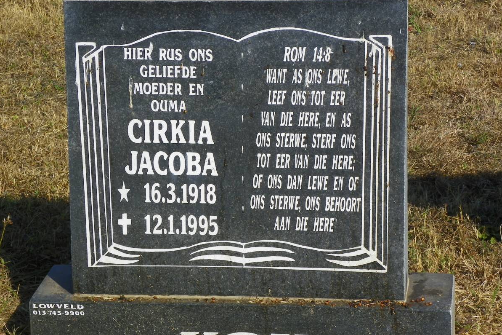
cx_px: 252
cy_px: 180
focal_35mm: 113
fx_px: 1575
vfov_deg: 12.1
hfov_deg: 18.1
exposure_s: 1/320
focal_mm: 19.2
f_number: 5.6
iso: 64
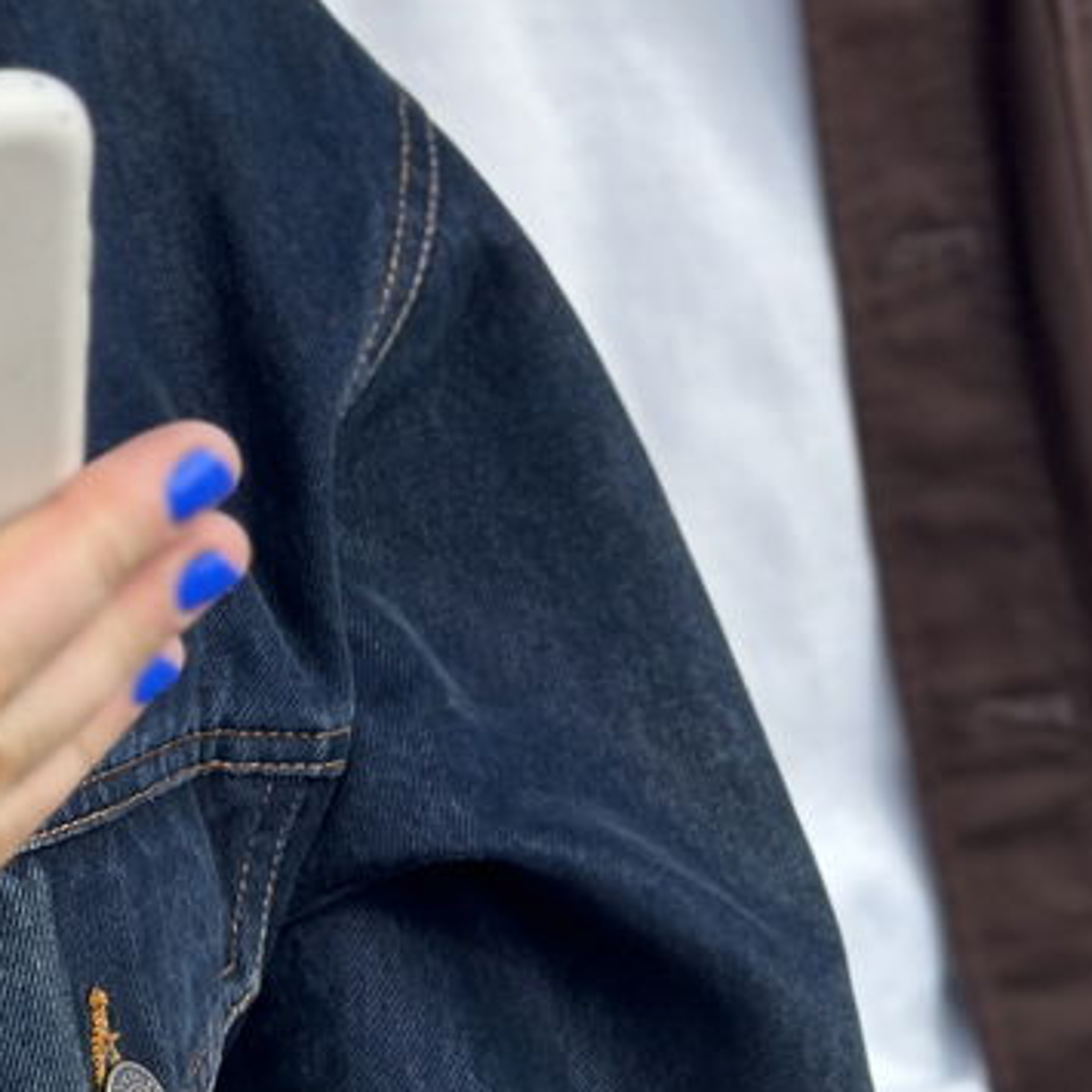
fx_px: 5461
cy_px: -449
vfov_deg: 11.1
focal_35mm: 153
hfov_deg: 11.3
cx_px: -68
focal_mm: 6.86
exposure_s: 1/2976
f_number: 1.78
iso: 80
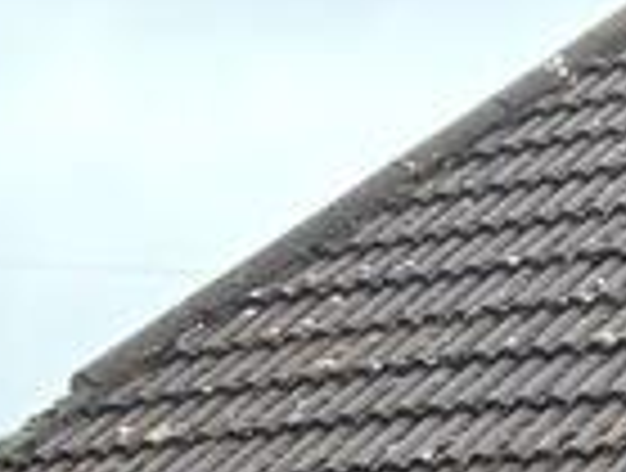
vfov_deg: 7.3
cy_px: 1133
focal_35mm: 191
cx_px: 1369
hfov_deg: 9.5
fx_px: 3463
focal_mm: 5.96
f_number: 1.6
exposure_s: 1/277
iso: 64
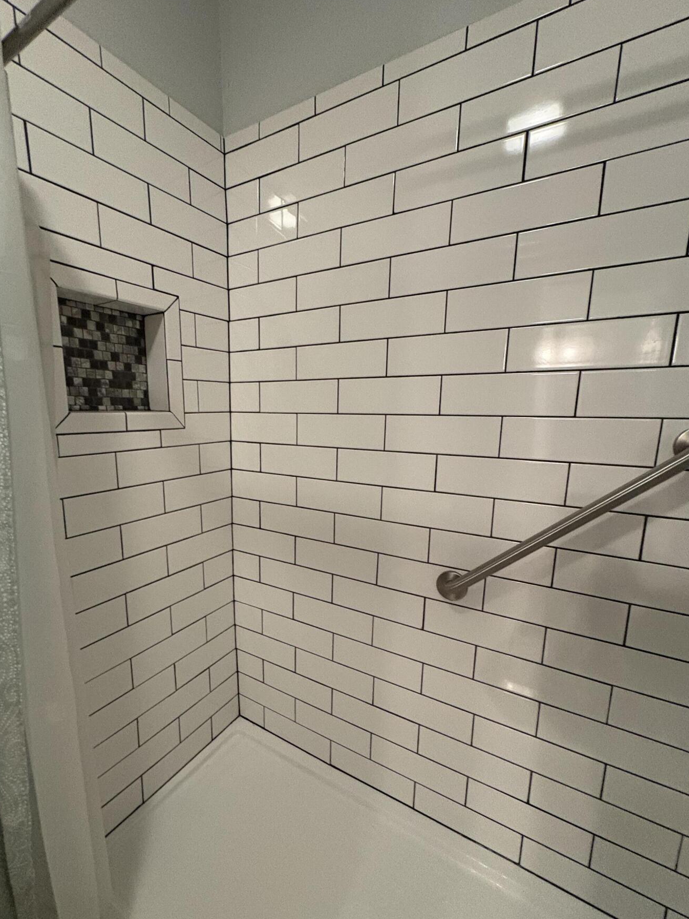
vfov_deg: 94.4
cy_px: 486
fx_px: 425
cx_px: 306
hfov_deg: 77.8
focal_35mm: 16
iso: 800
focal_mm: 2.22
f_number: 2.2
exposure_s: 1/60
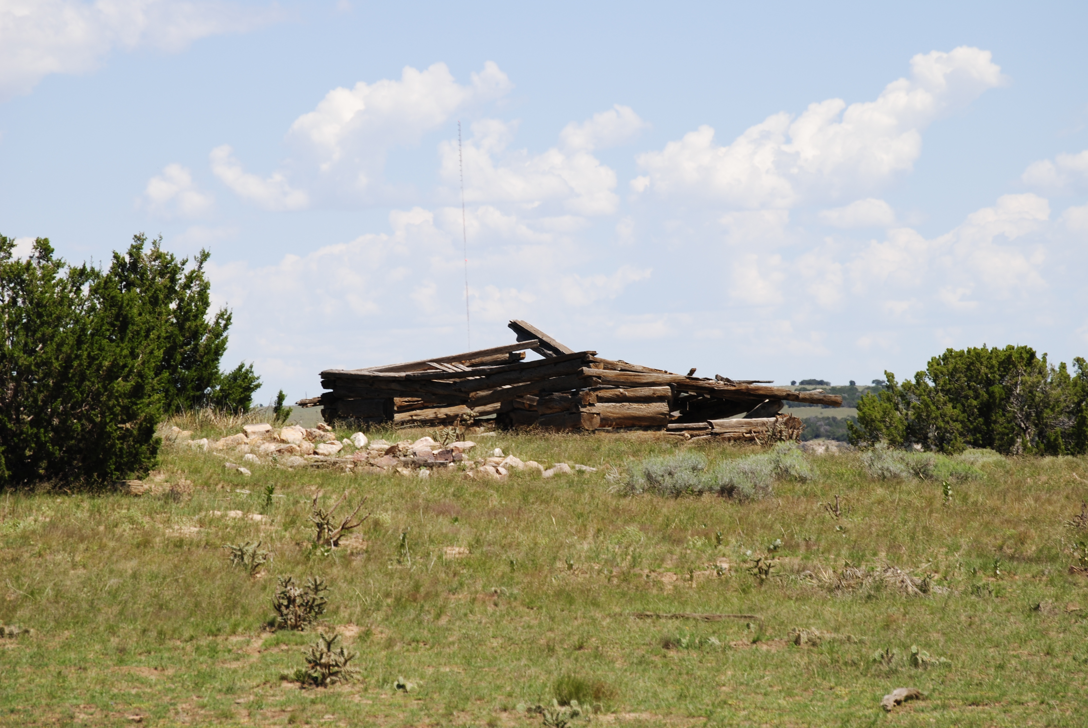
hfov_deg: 7.8
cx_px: 544
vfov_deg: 5.3
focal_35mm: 262
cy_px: 364
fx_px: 7943
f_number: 10
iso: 100
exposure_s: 1/250
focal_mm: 175
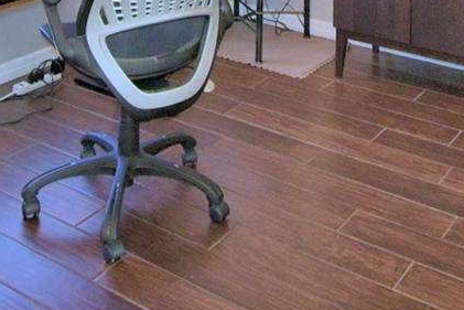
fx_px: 735
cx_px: 246
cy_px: -235
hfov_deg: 35.0
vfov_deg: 18.8
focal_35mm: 57
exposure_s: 1/30
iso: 200
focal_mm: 10
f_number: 4.5
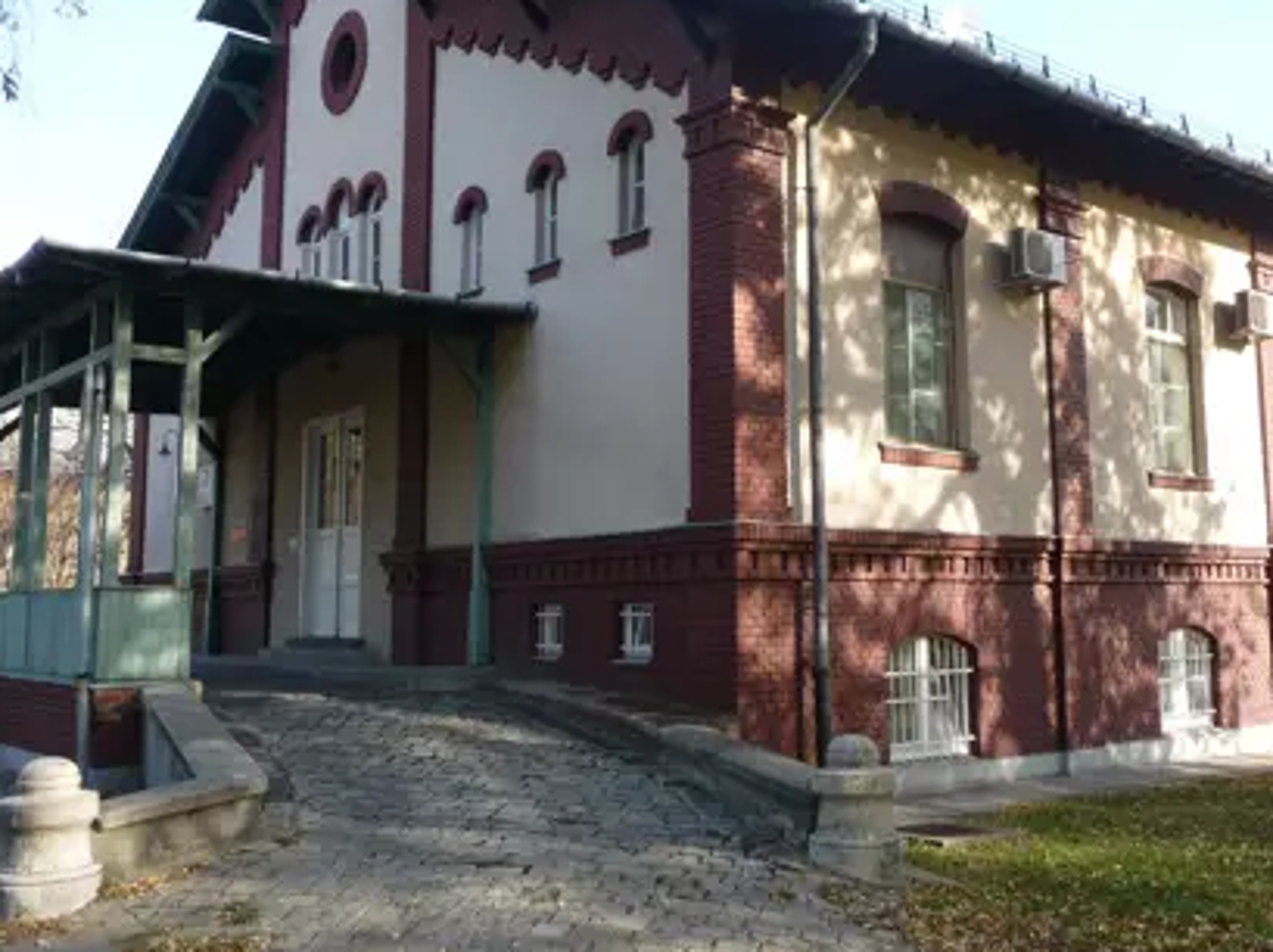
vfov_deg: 38.6
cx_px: 725
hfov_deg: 50.0
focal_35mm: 37
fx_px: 1359
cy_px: 437
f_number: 3.3
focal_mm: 4.7
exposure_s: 1/200
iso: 100
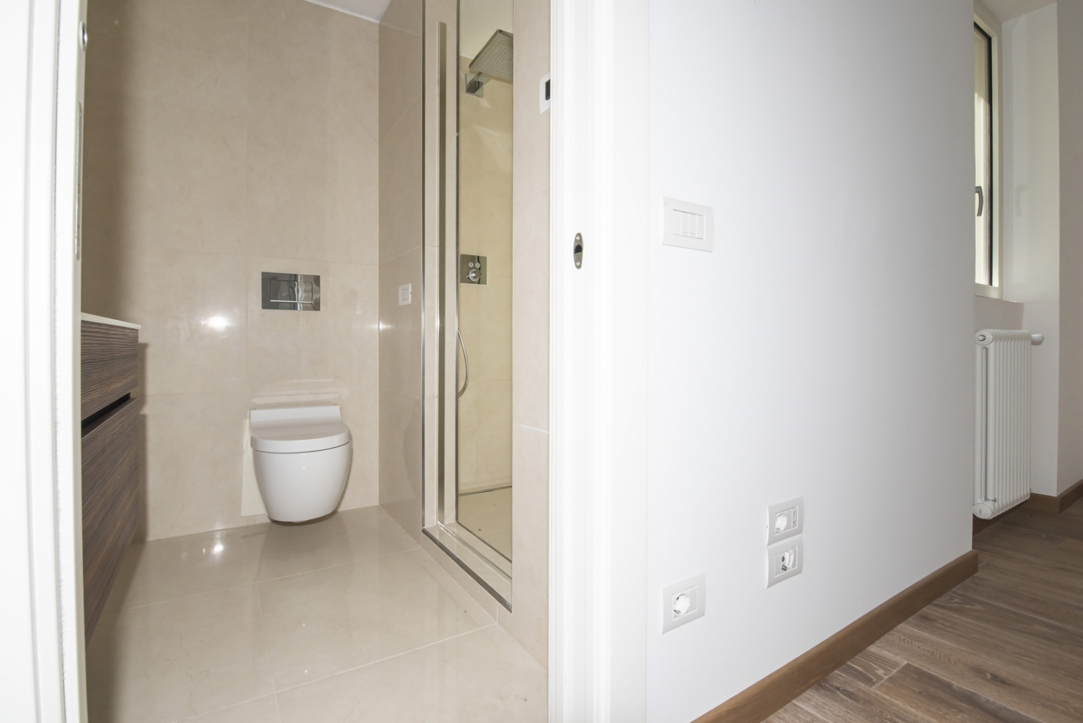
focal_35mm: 15
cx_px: 542
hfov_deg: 100.4
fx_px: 451
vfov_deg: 77.4
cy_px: 362
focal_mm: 15
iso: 450
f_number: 11
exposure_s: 1/160
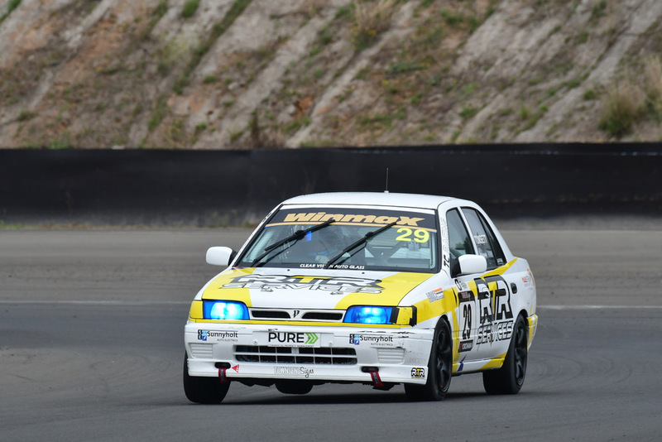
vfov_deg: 1.8
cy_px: 221
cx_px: 331
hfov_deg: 2.7
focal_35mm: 750
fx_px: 13796
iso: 640
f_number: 11
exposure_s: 1/640
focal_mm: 500
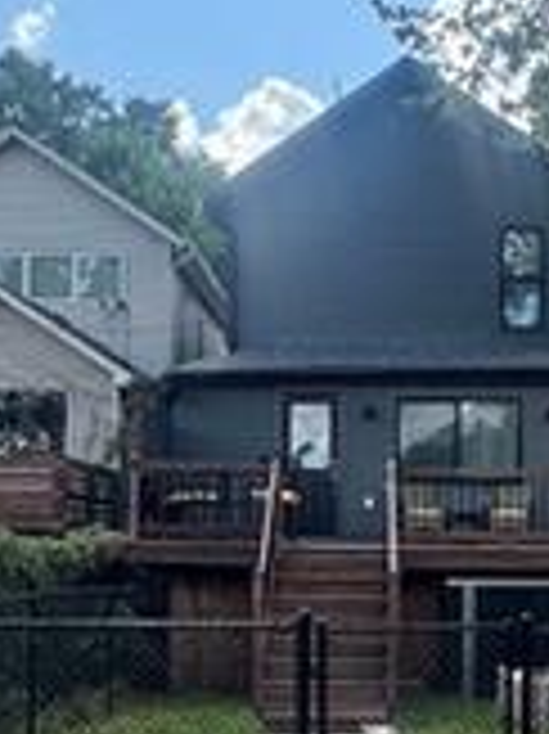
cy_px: 536
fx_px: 1397
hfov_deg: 22.0
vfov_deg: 29.0
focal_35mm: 66
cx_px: 418
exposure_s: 1/440
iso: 40
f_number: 2.2
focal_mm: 2.22
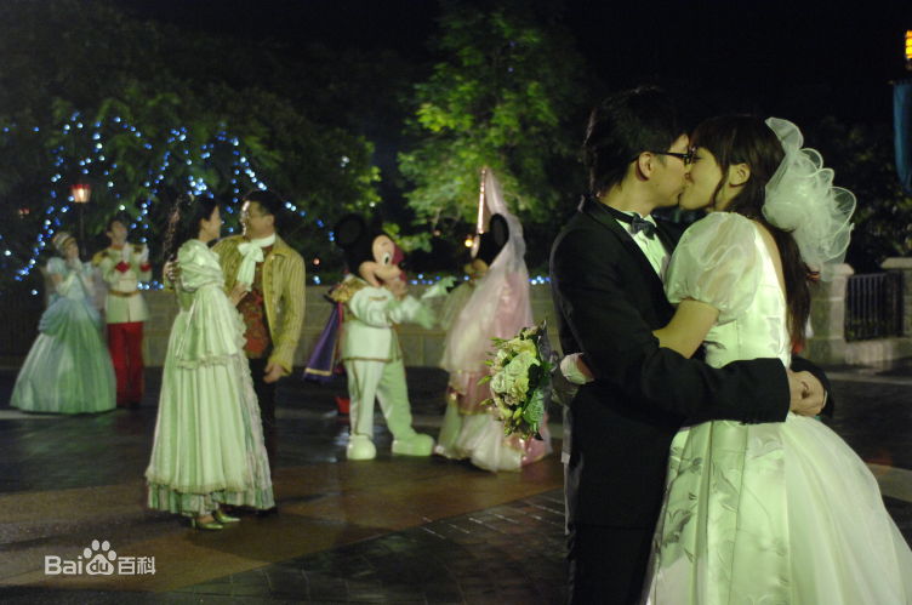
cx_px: 456
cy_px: 302
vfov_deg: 26.4
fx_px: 1290
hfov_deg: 38.9
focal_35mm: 51
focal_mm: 34
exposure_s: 1/60
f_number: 2.8
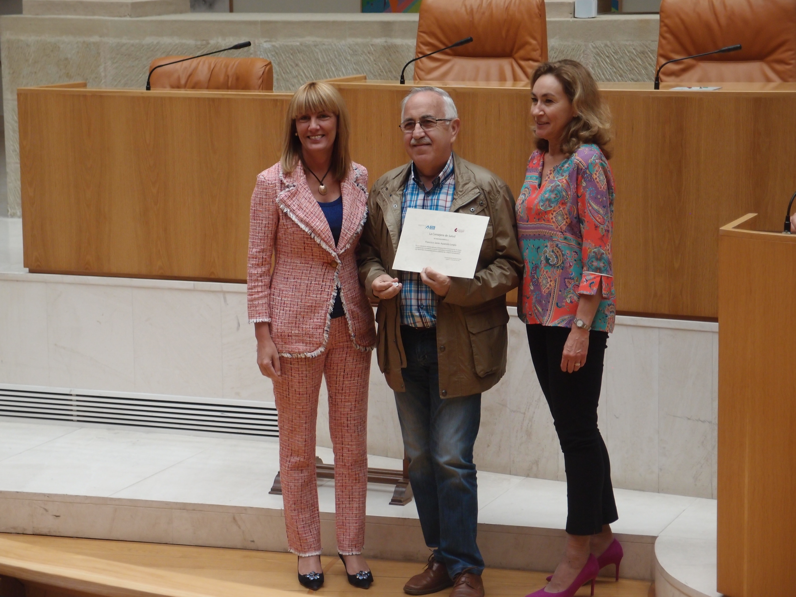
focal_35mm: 92
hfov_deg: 21.3
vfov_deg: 16.1
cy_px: 298
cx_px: 398
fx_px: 2116
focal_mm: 19.84
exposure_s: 1/200
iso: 200
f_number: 2.4
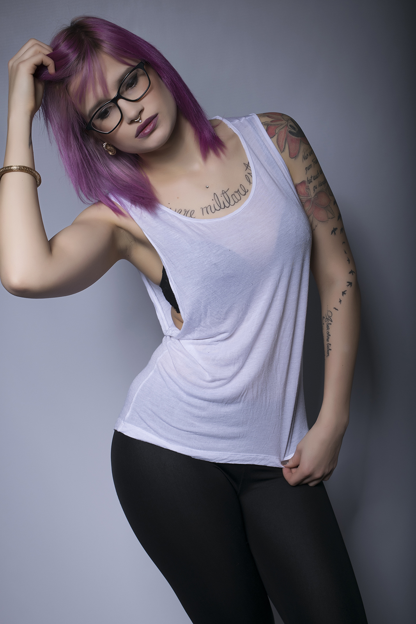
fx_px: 1040
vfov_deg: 33.4
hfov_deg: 22.6
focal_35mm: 60
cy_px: 312
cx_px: 208
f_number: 10
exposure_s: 1/200
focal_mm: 40
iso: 100
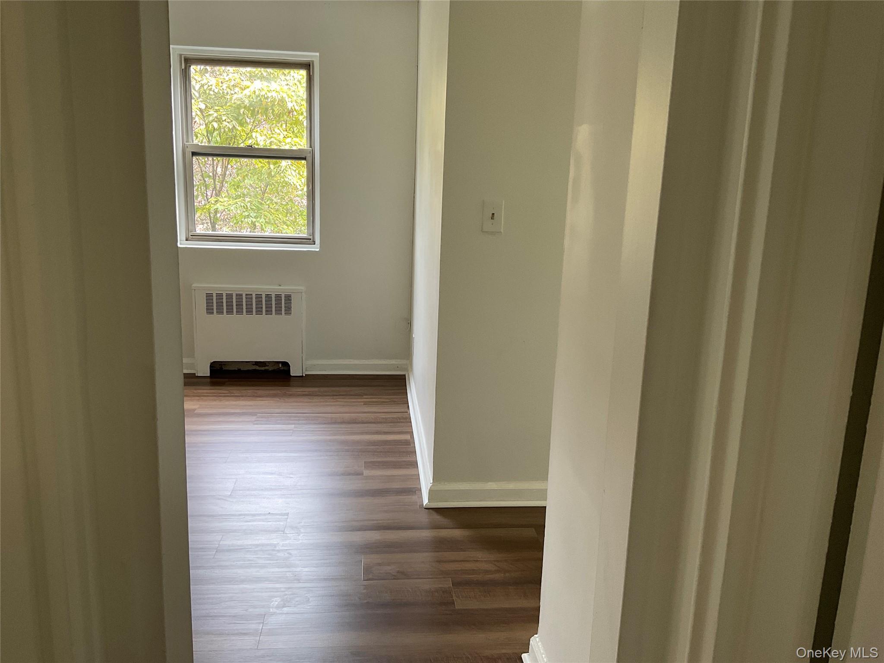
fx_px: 741
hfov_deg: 61.7
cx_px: 442
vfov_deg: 48.2
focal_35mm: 29
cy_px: 332
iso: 64
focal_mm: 3
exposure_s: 1/60
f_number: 1.8
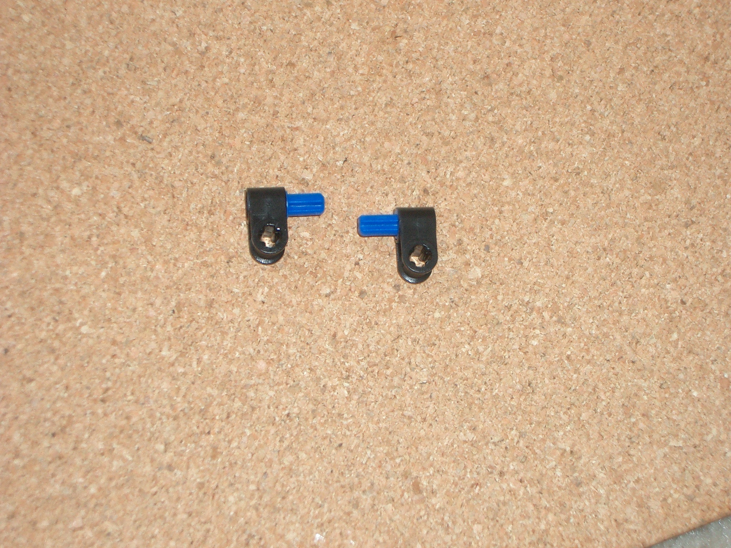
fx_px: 1563
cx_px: 366
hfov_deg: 26.3
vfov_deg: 19.9
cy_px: 274
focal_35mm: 74
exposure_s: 1/40
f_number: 3.9
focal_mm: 12.2
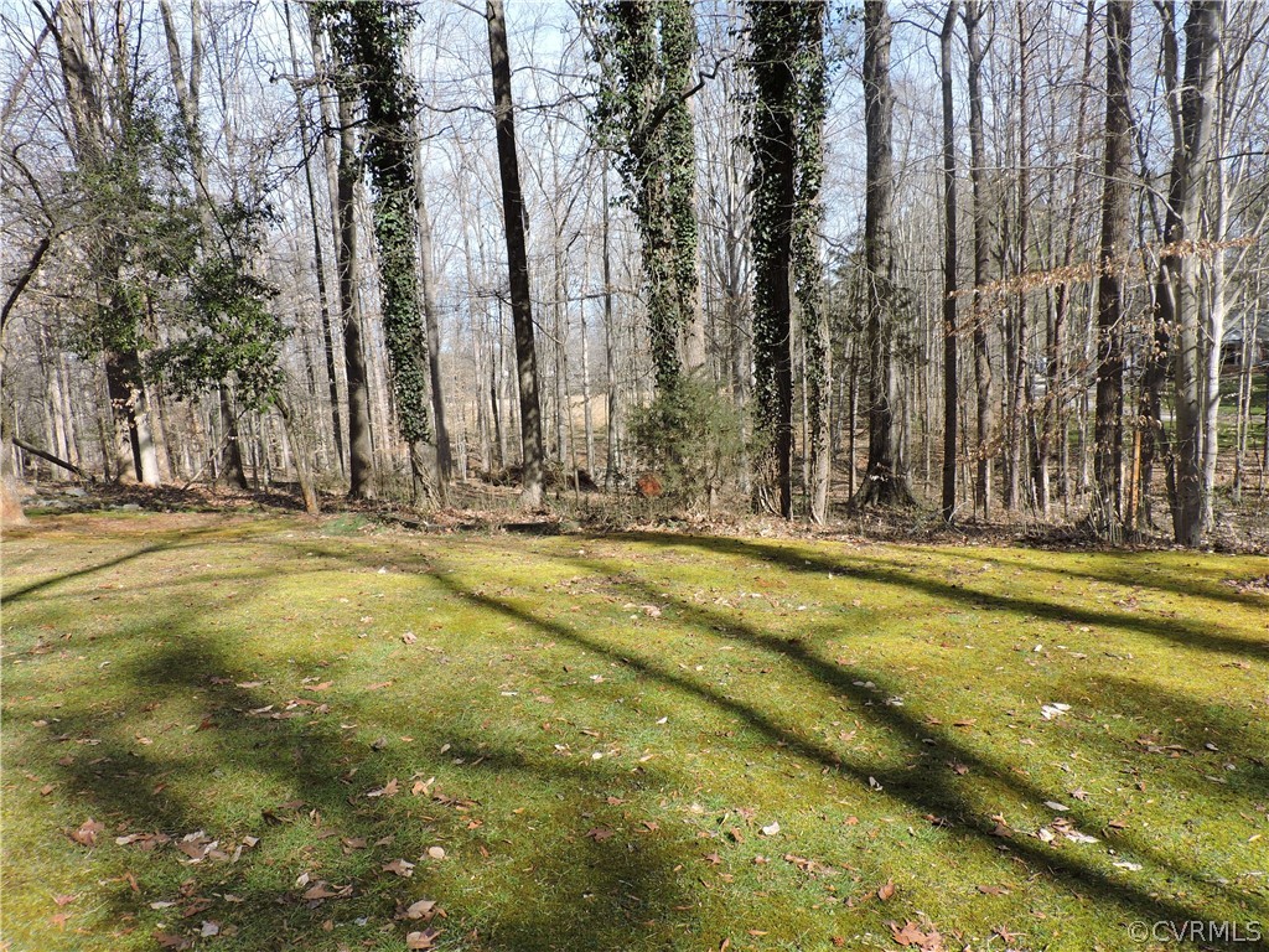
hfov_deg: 71.6
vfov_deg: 56.8
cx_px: 634
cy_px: 476
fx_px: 880
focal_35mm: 24
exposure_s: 1/400
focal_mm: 4.3
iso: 100
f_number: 3.7
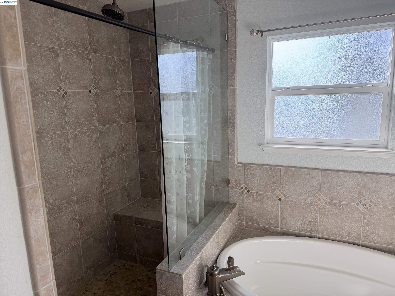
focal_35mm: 24
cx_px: 198
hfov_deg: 71.6
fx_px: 274
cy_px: 148
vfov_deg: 56.8
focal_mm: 6.76
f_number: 1.78
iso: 100
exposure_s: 1/593
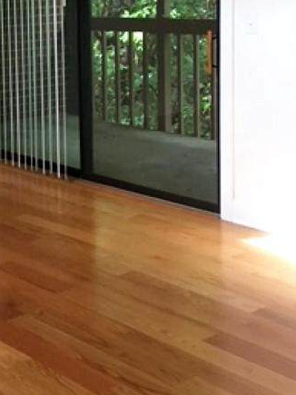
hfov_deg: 19.4
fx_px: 821
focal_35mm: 72
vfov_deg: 26.4
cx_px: -51
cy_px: 67
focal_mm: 4.15
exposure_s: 1/30
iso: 80
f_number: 2.2
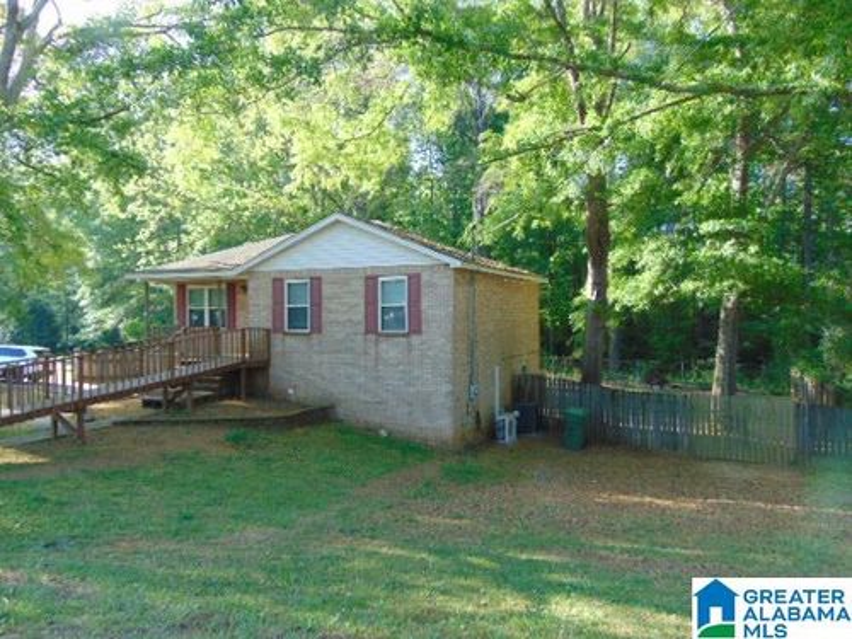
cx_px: 426
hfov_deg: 69.4
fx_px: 615
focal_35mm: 25
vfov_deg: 54.9
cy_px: 320
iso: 80
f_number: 3
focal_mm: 4.5
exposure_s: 1/100
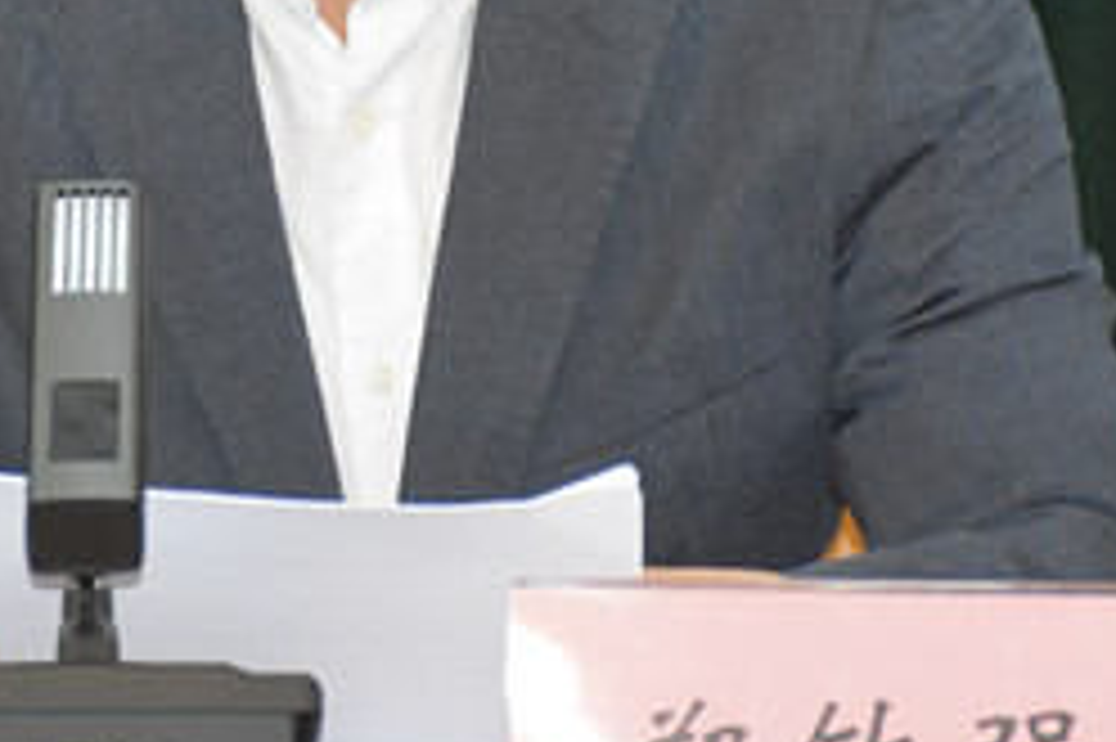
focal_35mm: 387
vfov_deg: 3.5
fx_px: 11989
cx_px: 274
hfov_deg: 5.3
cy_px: -47
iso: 3200
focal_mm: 80
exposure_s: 1/60
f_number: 5.3
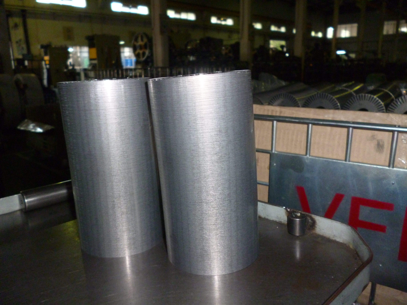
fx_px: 329
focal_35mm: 28
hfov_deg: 63.4
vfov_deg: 49.7
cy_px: 152
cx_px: 204
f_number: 3.1
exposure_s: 1/60
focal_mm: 5
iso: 400
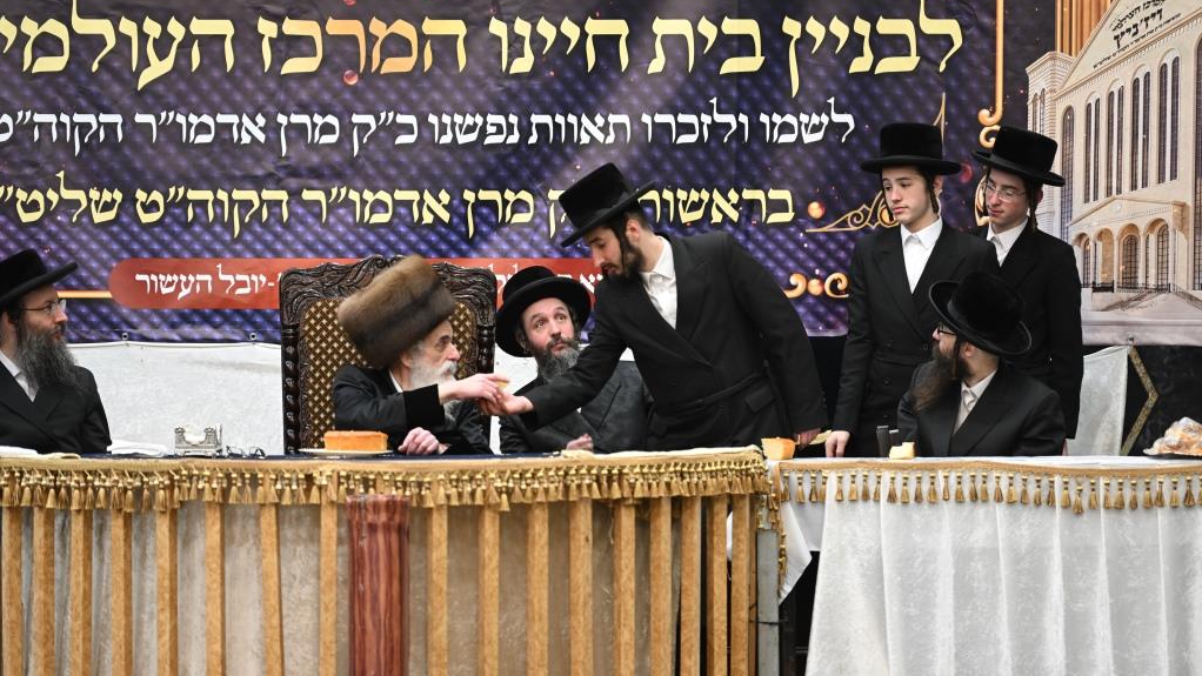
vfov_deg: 5.8
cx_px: 601
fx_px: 6694
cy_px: 309
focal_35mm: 210
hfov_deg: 10.3
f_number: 2.8
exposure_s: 1/125
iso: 800
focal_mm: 200
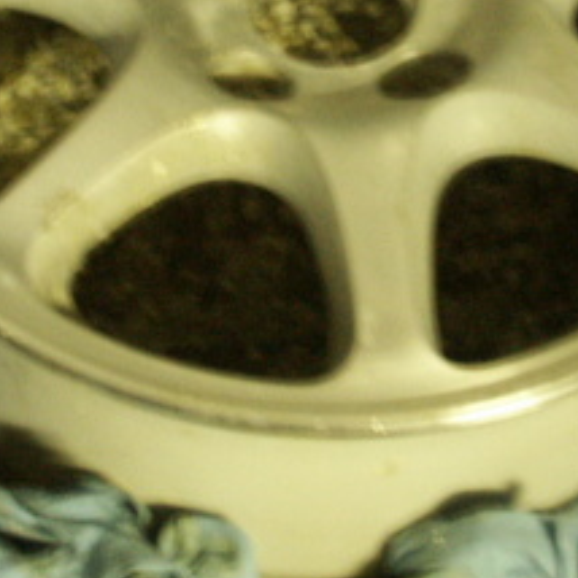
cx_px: 332
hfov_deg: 8.5
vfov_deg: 8.5
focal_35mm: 205
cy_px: 130
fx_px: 3873
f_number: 3.5
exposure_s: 1.5
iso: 200
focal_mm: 15.44
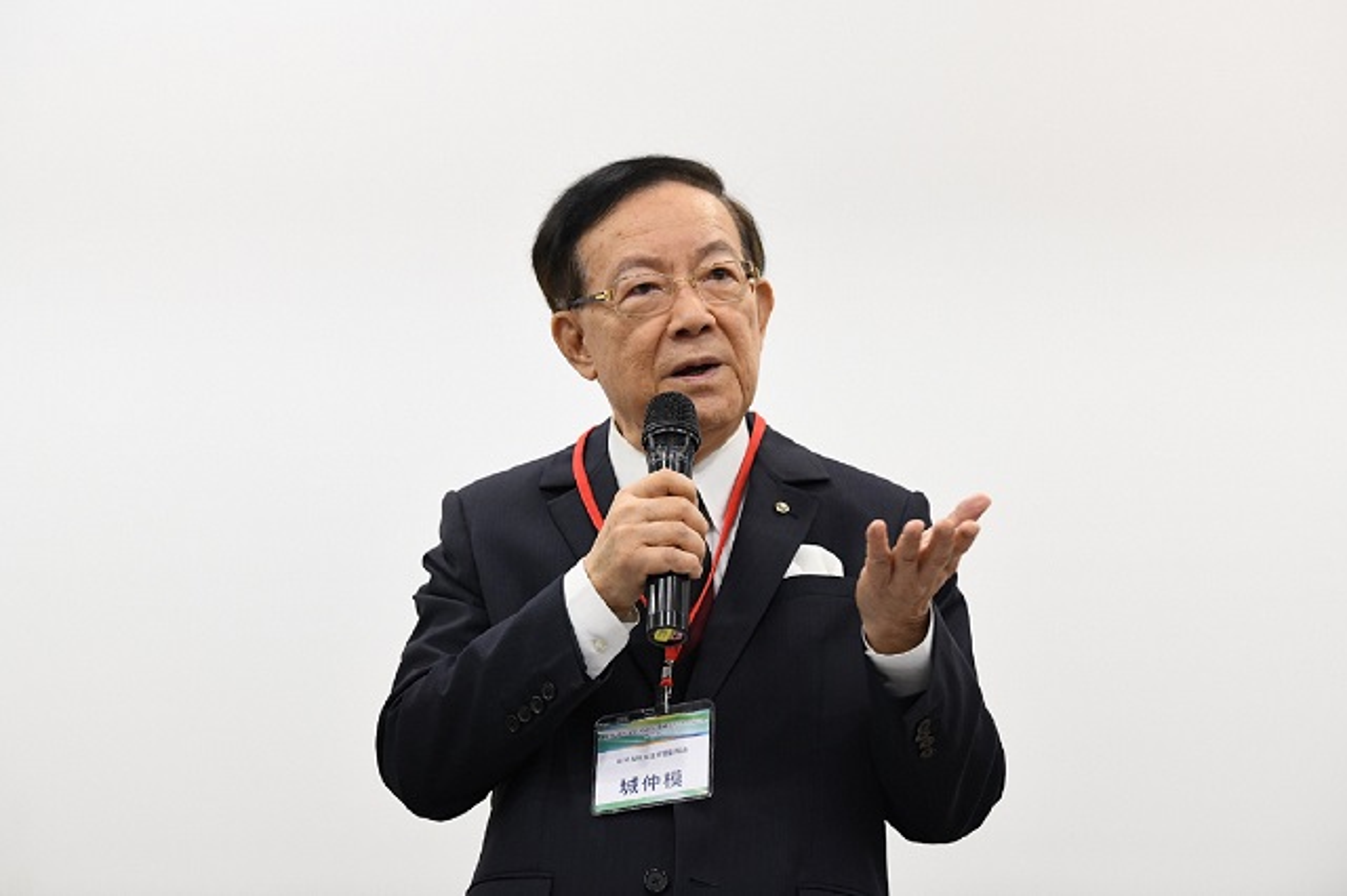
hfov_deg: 17.1
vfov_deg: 11.4
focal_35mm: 120
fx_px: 4487
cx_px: 674
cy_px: 448
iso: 4000
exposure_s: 1/250
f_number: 4.5
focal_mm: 120
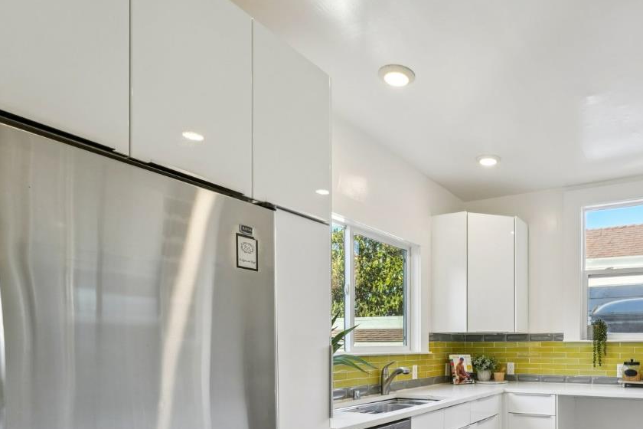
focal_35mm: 25
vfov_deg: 48.9
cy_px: 331
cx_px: 462
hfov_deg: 68.0
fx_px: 446
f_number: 8
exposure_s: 1/100
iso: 800
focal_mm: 14
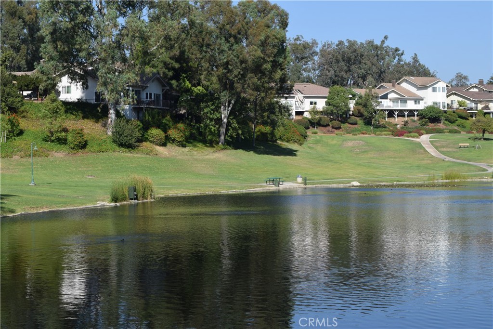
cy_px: 164
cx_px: 246
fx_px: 1130
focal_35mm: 82
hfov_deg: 24.6
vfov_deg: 16.6
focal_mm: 55
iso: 200
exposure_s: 1/320
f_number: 9
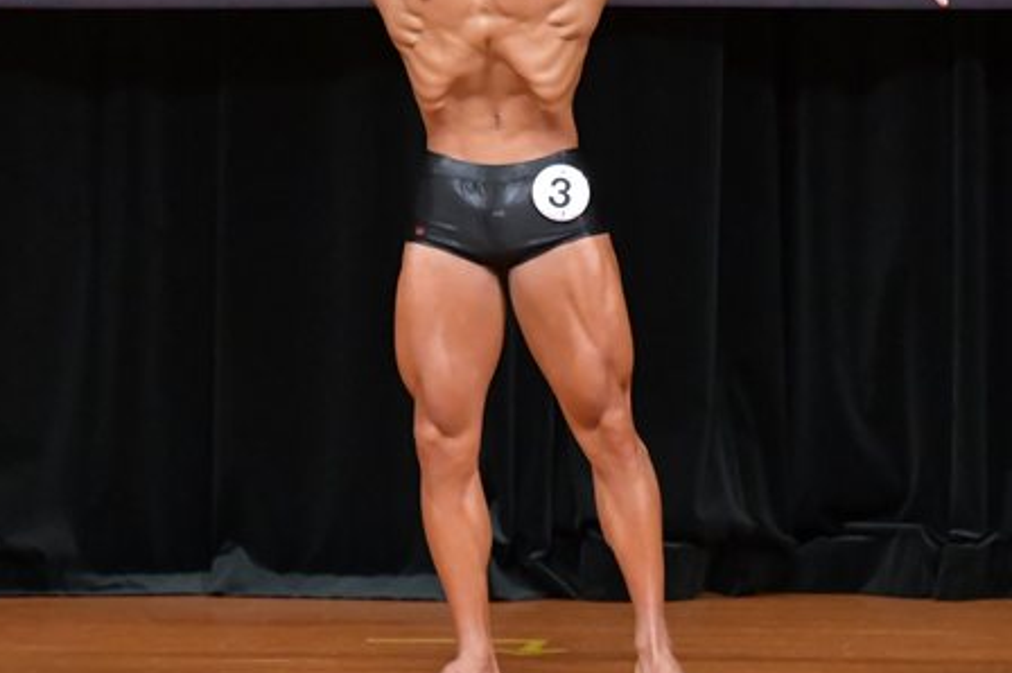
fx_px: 13848
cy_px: 208
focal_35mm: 493
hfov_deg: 4.2
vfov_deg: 2.8
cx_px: 478
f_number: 5.6
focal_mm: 190
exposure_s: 1/400
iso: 5000
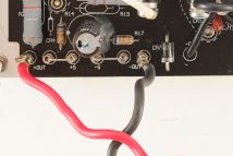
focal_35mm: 140
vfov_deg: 9.6
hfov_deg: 14.5
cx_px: 222
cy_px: -59
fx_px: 907
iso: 1600
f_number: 10
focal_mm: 50
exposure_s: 1/160
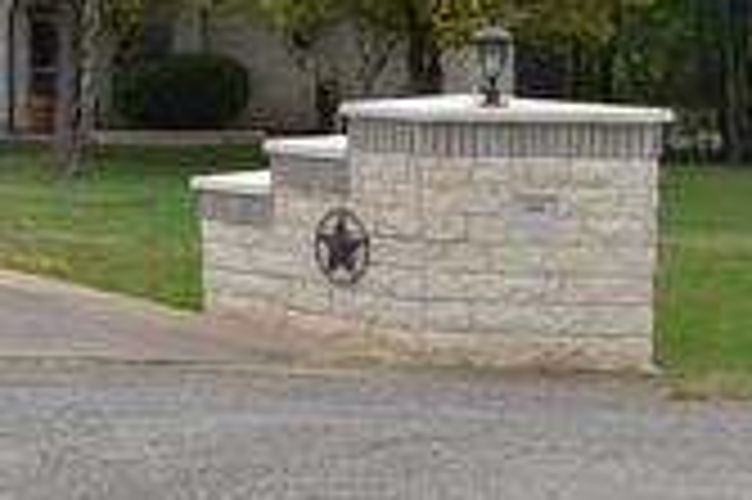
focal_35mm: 126
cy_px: -43
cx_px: -171
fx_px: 2629
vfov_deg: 10.7
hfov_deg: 15.6
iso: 100
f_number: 7.1
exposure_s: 1/200
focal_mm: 28
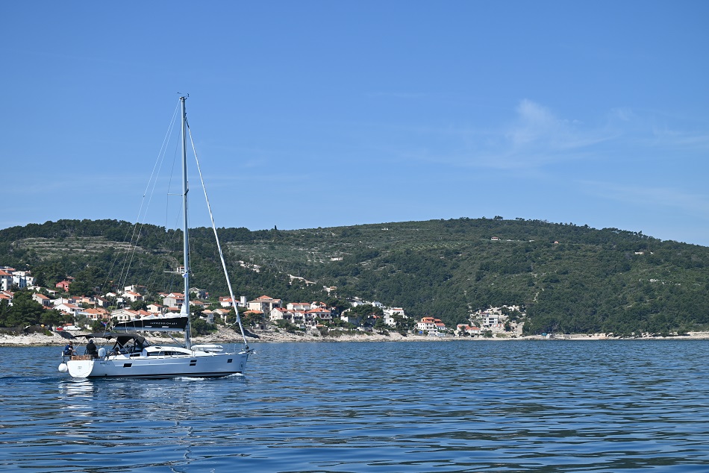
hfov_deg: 28.8
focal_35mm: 70
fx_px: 1379
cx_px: 354
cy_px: 236
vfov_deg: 19.5
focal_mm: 70
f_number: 6.3
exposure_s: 1/640
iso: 100
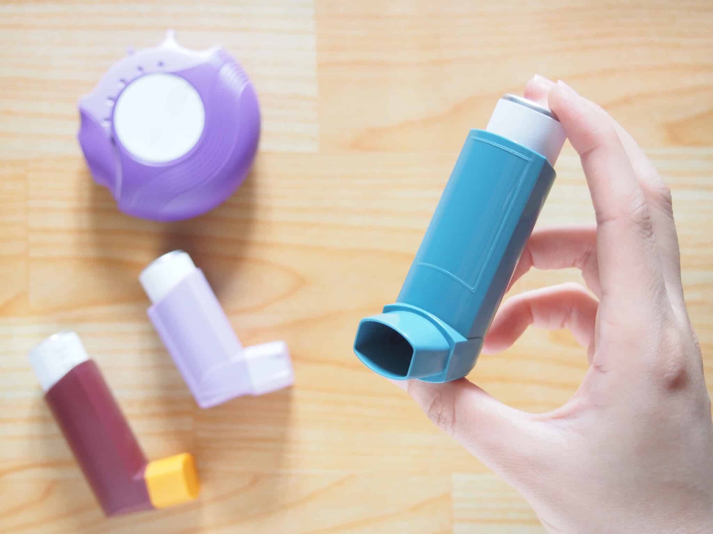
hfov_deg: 32.2
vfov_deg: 24.4
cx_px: 356
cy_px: 267
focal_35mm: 60
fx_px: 1236
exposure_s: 1/15
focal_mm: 30
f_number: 4.8
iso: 200
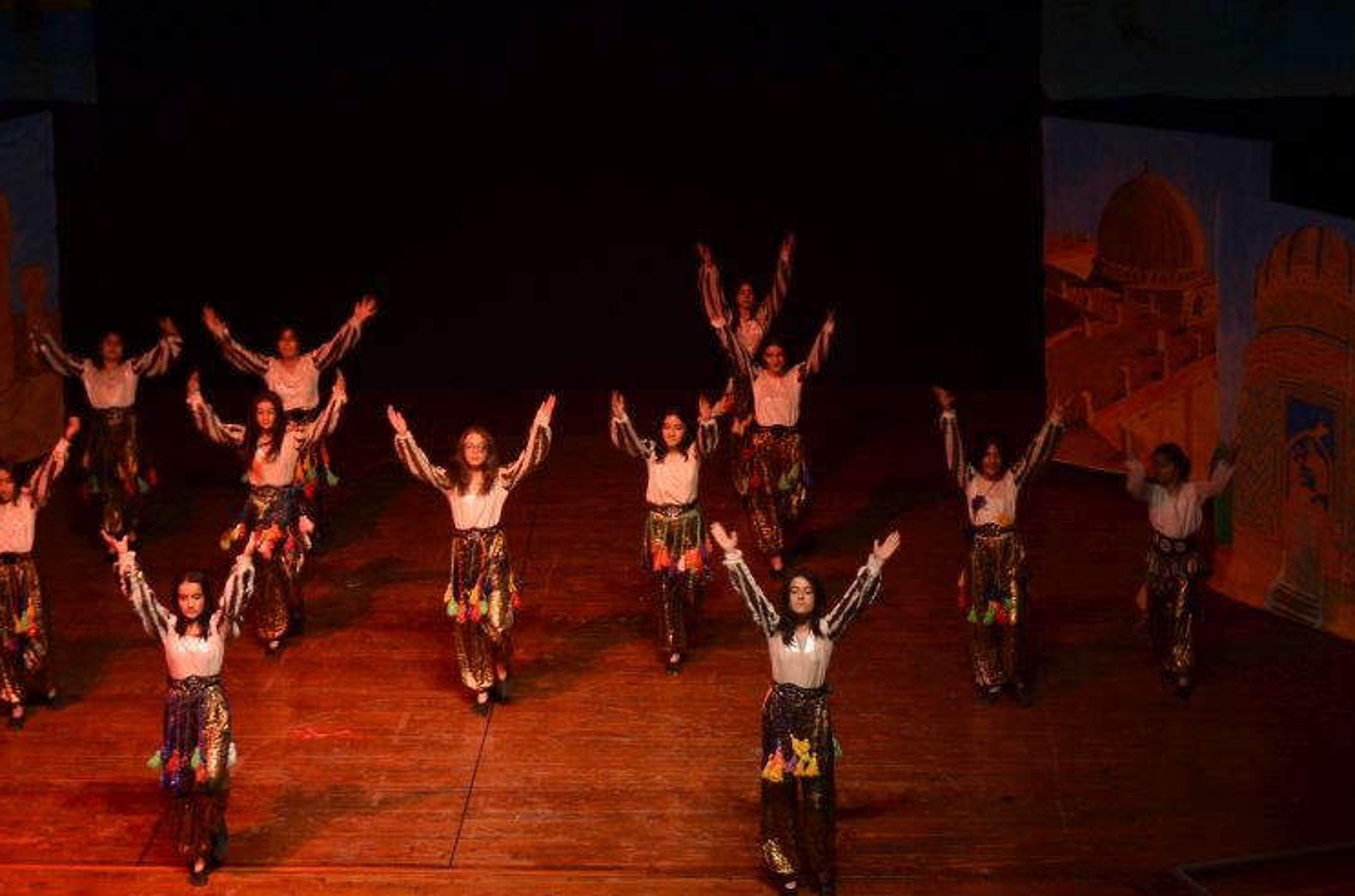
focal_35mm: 122
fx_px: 4580
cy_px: 516
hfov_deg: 16.8
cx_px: 470
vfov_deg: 11.2
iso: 320
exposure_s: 1/60
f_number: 3.8
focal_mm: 56
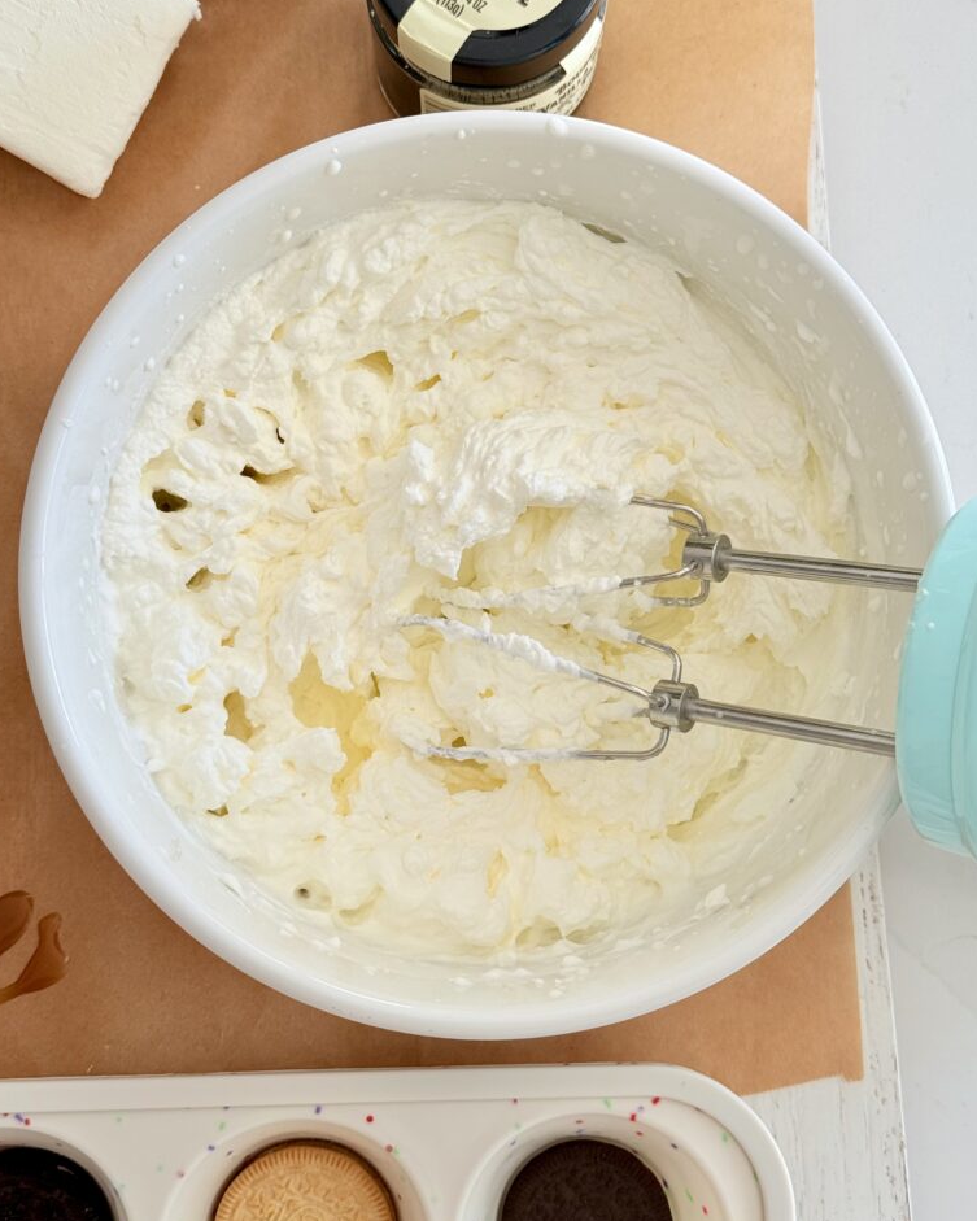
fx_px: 1843
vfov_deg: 36.6
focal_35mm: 51
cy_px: 593
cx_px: 483
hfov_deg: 29.7
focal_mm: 6.76
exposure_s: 1/248
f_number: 1.78
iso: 64
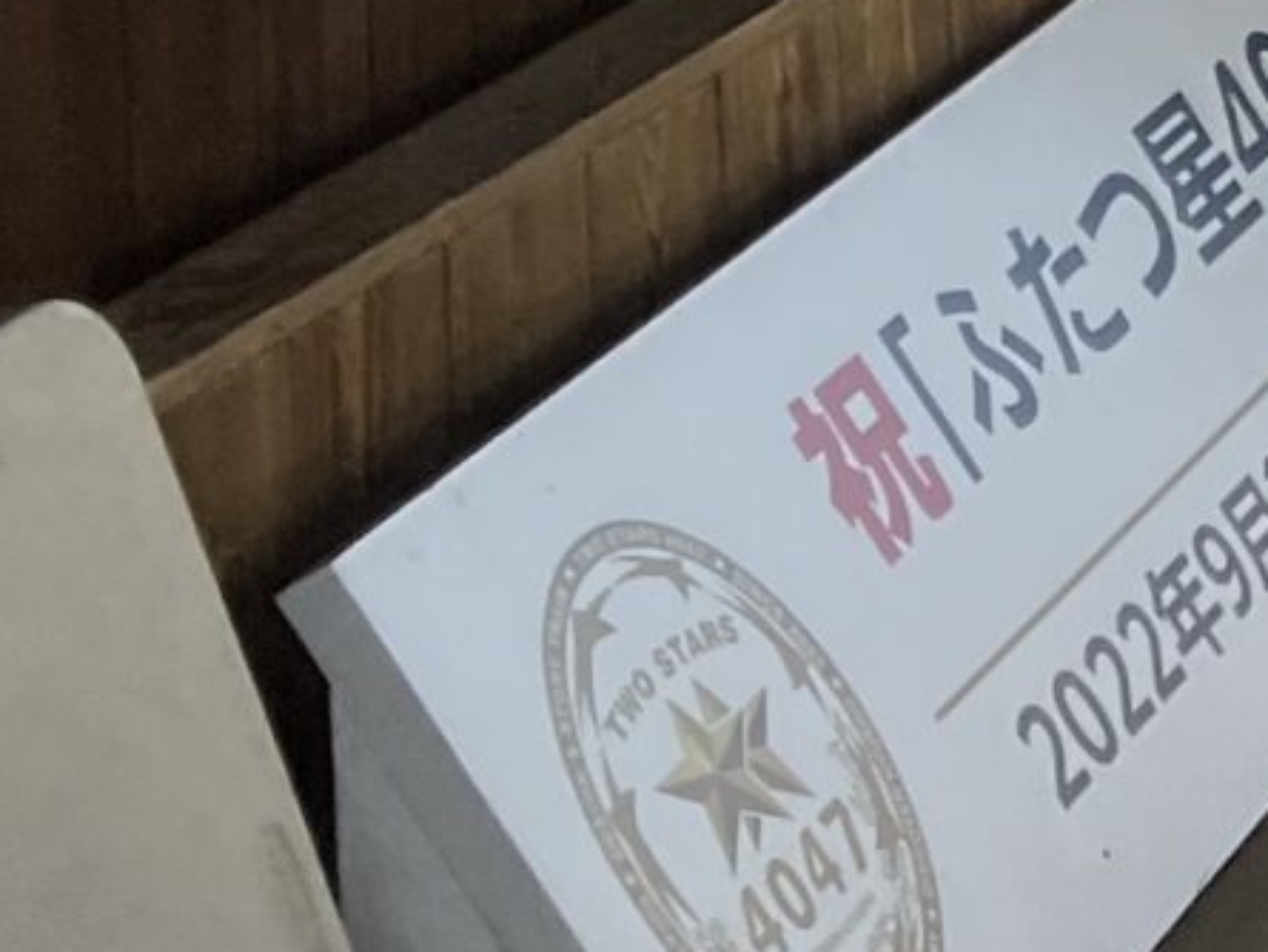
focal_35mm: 161
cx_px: 3587
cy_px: -1226
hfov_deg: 9.8
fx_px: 5899
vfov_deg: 8.5
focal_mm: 3.99
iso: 32
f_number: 1.8
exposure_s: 1/315
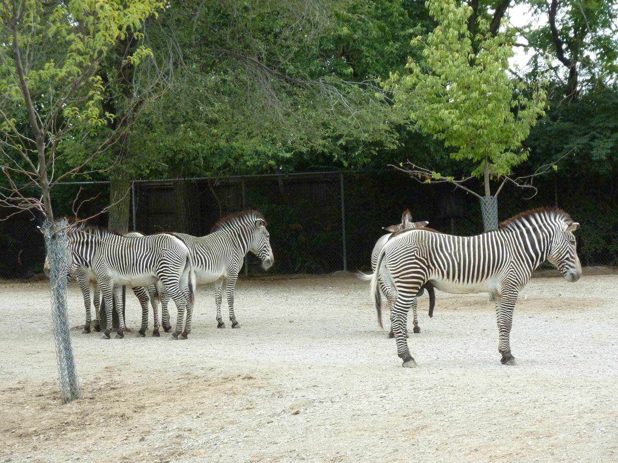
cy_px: 232
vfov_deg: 12.5
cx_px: 309
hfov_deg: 16.6
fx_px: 2125
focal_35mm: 119
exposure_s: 1/500
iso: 400
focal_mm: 19.5
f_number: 4.4
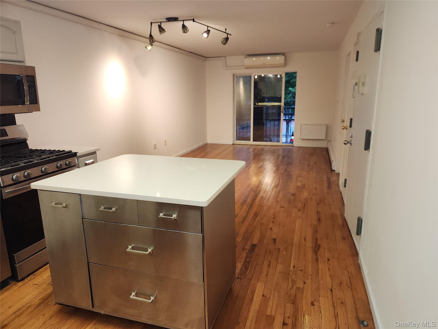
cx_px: 219
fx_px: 291
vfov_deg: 58.9
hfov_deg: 73.9
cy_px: 164
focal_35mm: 23
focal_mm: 5.4
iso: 125
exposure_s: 1/60
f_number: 1.8
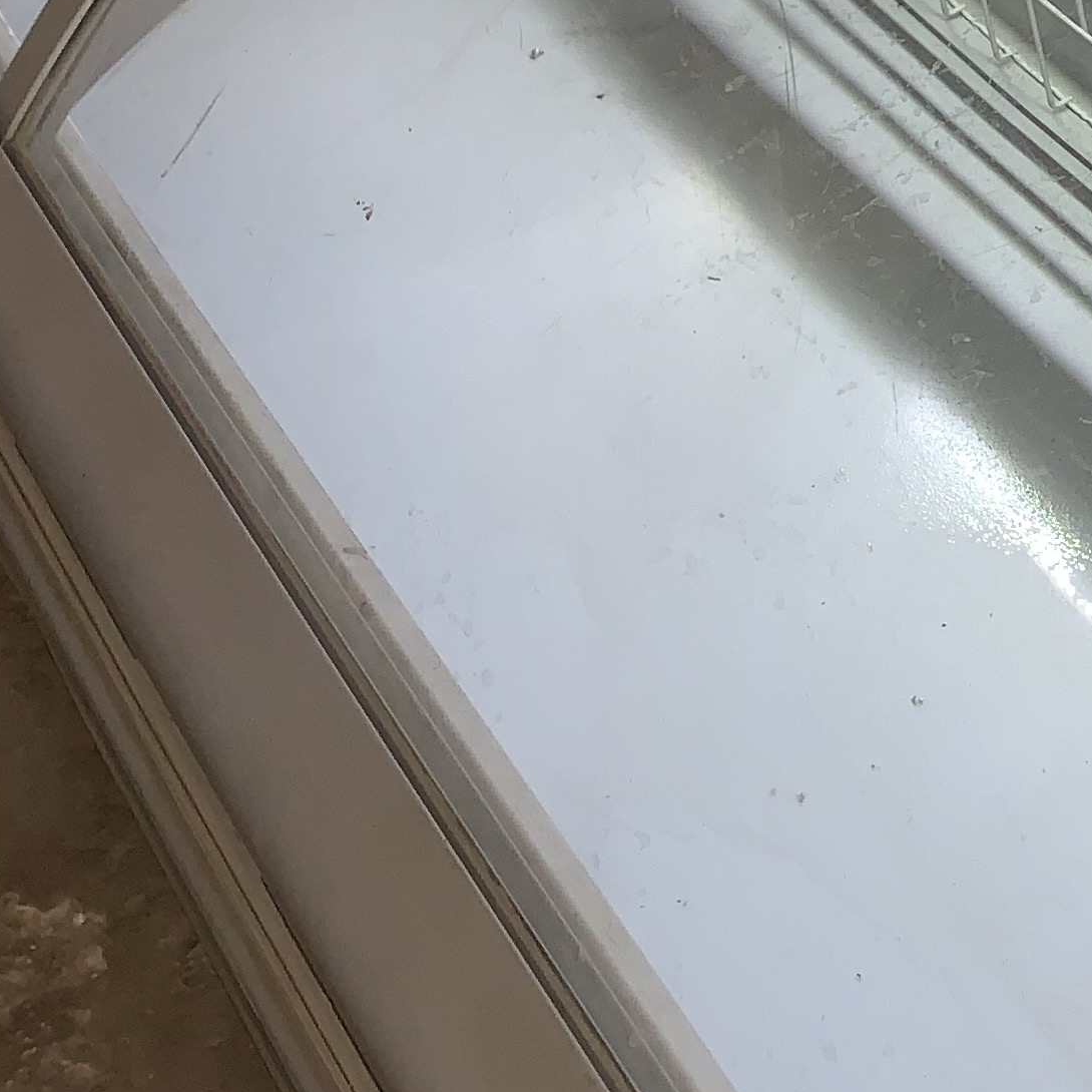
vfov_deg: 20.2
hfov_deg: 18.7
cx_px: 1484
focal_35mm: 85
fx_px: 3034
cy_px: 245
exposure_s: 1/24
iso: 32
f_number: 1.8
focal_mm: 4.25
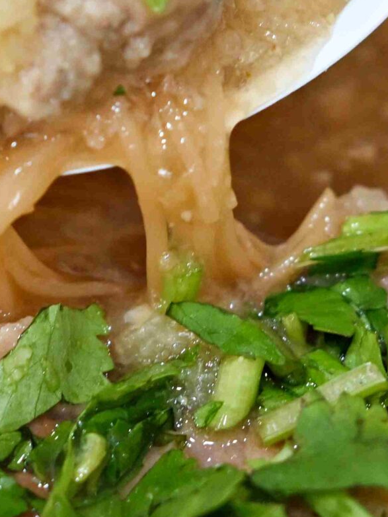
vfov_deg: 8.4
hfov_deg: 6.3
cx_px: 32
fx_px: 3525
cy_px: 73
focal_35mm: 236
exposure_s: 1/200
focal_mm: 50
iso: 560
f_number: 3.2
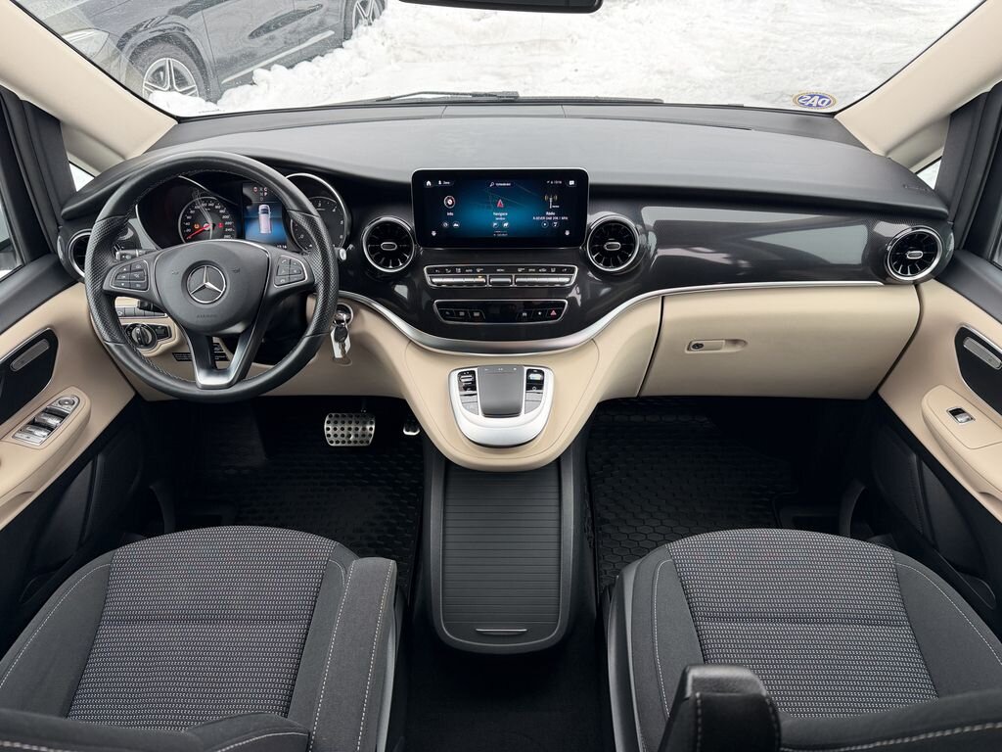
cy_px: 376
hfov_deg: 71.6
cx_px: 501
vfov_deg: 56.8
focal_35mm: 24
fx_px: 695
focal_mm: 6.76
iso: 160
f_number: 1.78
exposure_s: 1/121
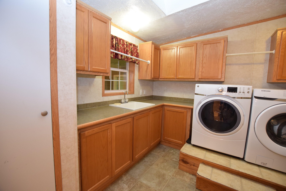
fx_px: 119
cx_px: 143
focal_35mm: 15
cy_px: 96
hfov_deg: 100.3
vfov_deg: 77.4
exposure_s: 1/60
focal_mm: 10
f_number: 3.5
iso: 1000
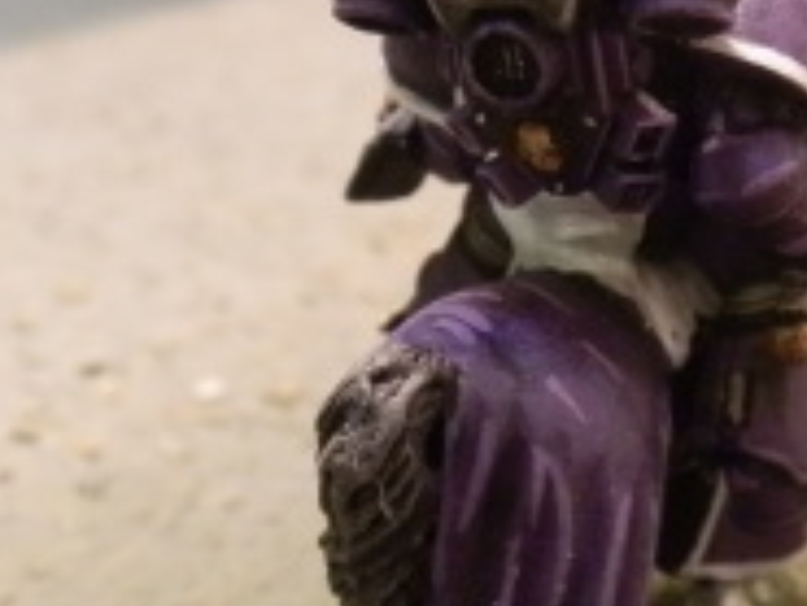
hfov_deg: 23.9
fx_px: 1890
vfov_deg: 18.2
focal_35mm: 81
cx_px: 585
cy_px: 262
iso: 400
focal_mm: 5
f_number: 3.1
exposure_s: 1/30
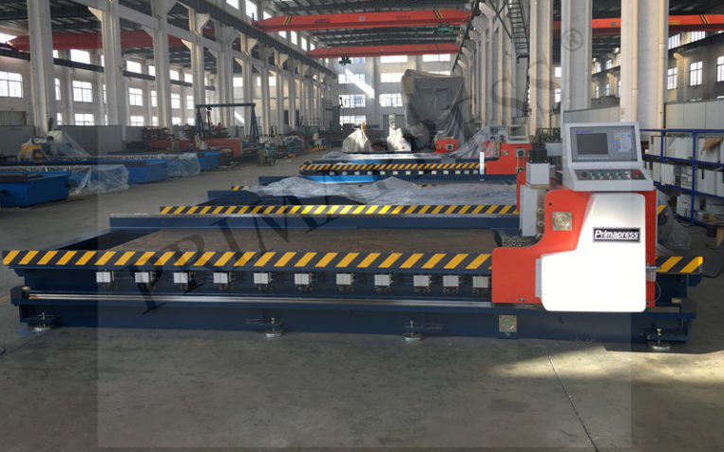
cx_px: 364
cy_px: 180
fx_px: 612
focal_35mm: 31
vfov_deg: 40.4
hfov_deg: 61.2
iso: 25
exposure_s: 1/112
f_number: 2.2
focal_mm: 4.15
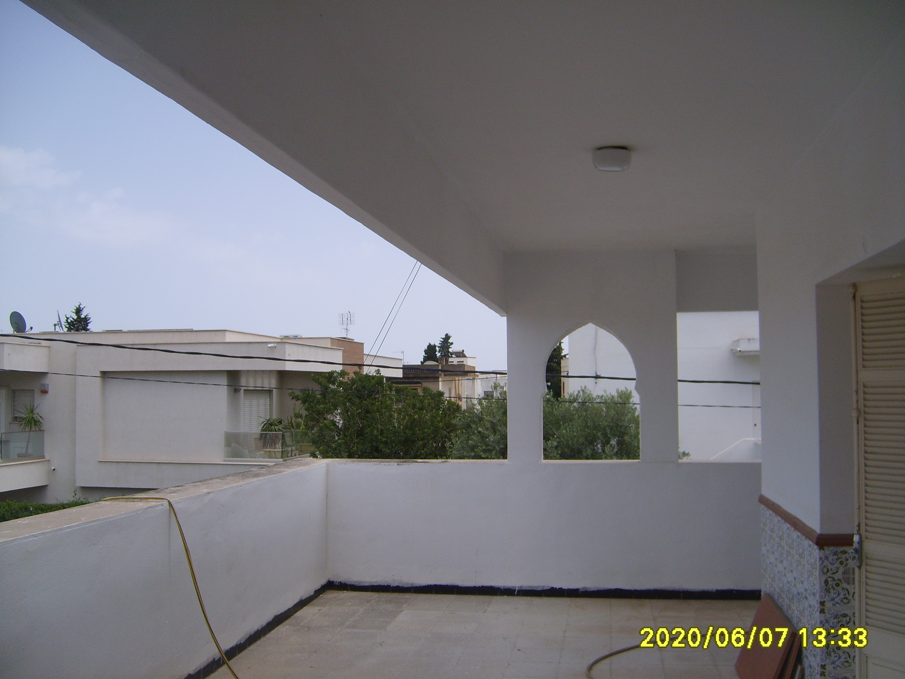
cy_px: 340
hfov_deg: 52.6
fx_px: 915
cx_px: 452
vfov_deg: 40.7
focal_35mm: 35
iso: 50
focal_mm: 5.8
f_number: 2.8
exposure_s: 1/1000
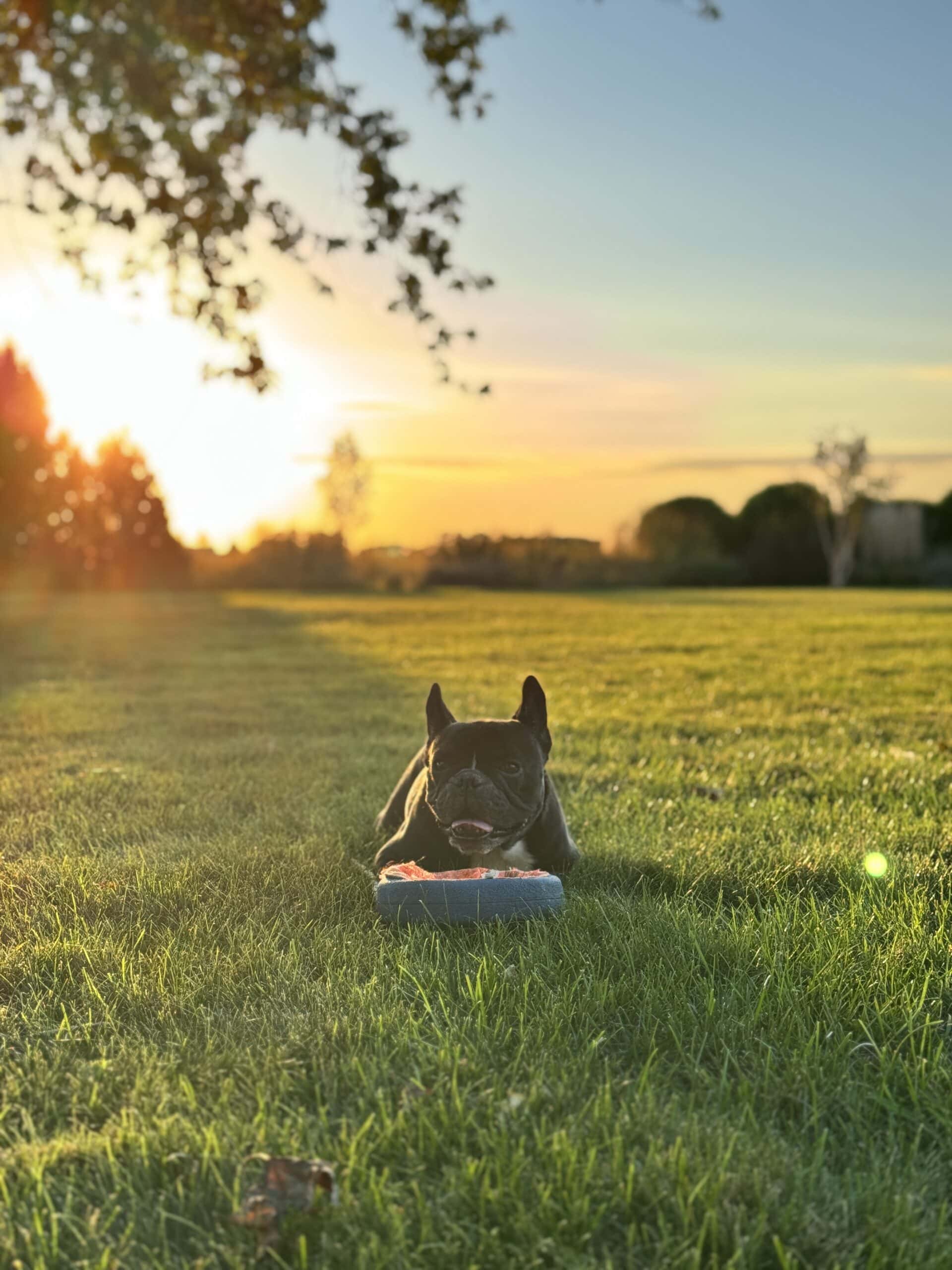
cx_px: 476
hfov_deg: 30.3
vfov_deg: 39.7
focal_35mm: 48
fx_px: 1760
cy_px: 635
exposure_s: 1/531
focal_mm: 6.76
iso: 64
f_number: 1.78
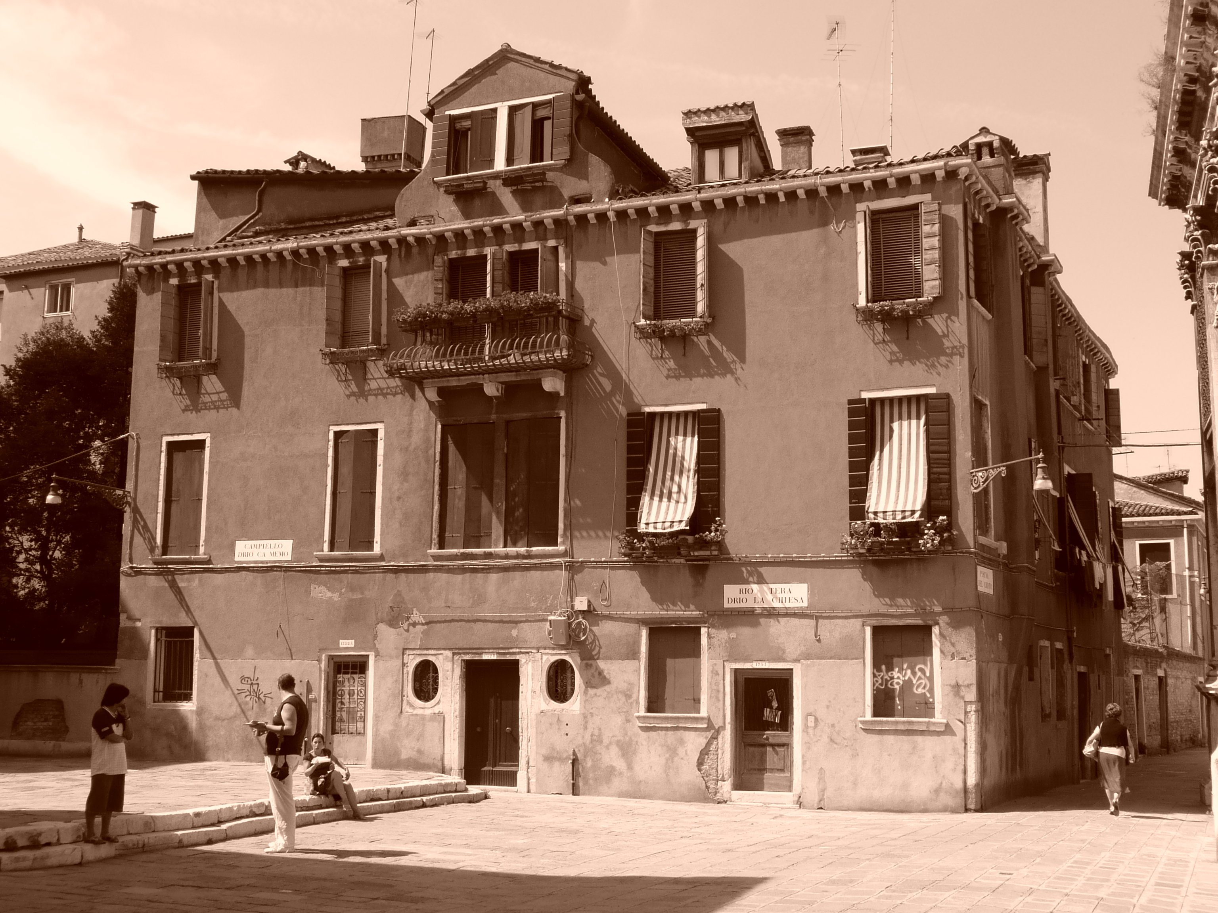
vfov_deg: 32.2
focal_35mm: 45
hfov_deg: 42.1
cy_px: 456
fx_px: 1583
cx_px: 609
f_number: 4.1
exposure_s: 1/400
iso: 100
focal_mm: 7.3
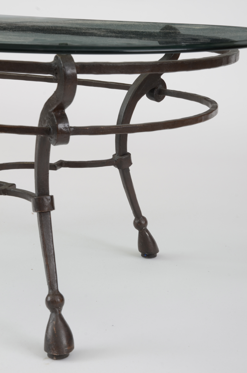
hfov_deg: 15.6
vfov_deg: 23.4
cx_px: 124
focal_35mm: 87
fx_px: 899
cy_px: 186
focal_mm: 58
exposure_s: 1/125
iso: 200
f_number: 11
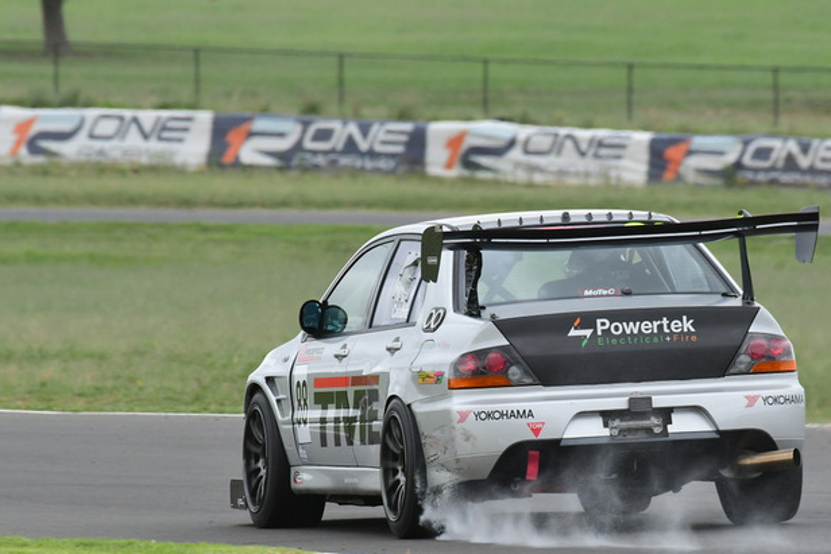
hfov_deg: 2.1
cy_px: 287
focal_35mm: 974
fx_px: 22487
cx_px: 499
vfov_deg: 1.4
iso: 1250
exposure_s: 1/640
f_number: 11
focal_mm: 500
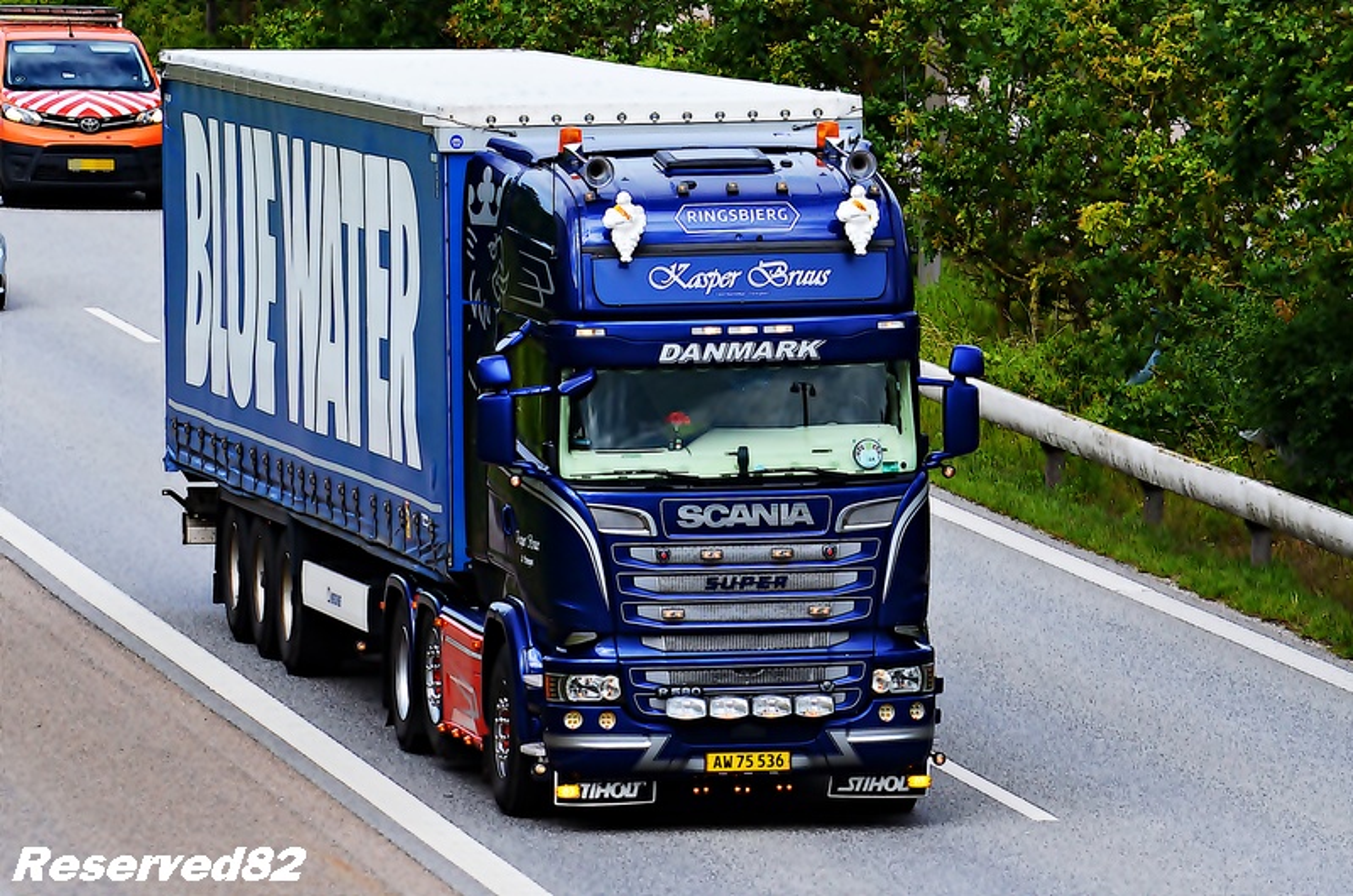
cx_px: 676
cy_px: 448
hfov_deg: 6.9
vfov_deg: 4.6
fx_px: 11252
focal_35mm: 300
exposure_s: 1/1250
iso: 640
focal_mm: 200
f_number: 8
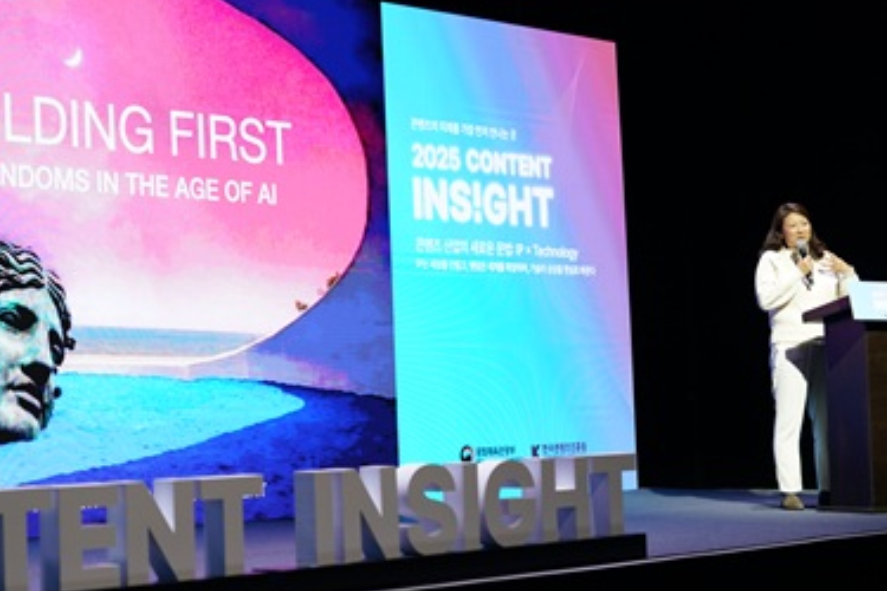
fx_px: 1971
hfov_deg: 25.2
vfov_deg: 17.1
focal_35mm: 80
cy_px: 248
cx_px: 277
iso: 250
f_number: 2
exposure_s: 1/160
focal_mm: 50
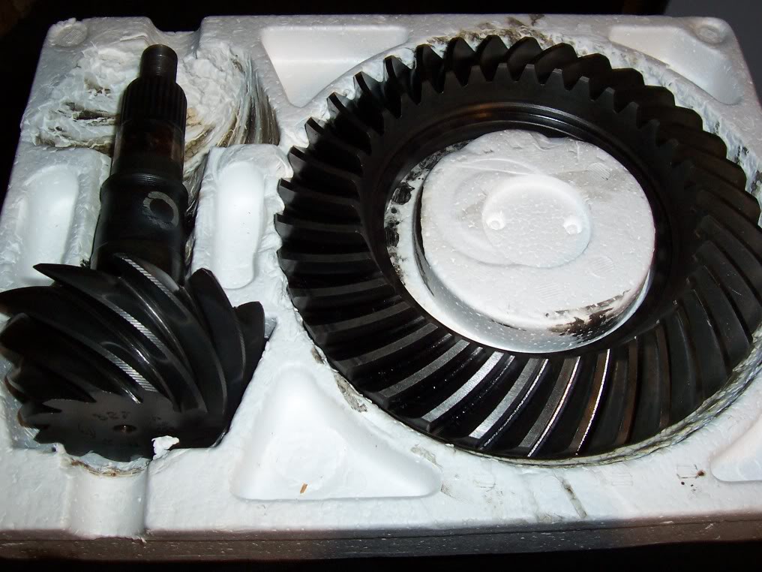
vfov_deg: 38.7
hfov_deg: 50.1
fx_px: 814
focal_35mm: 37
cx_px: 381
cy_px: 286
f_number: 2.8
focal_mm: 5.6
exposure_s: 1/60
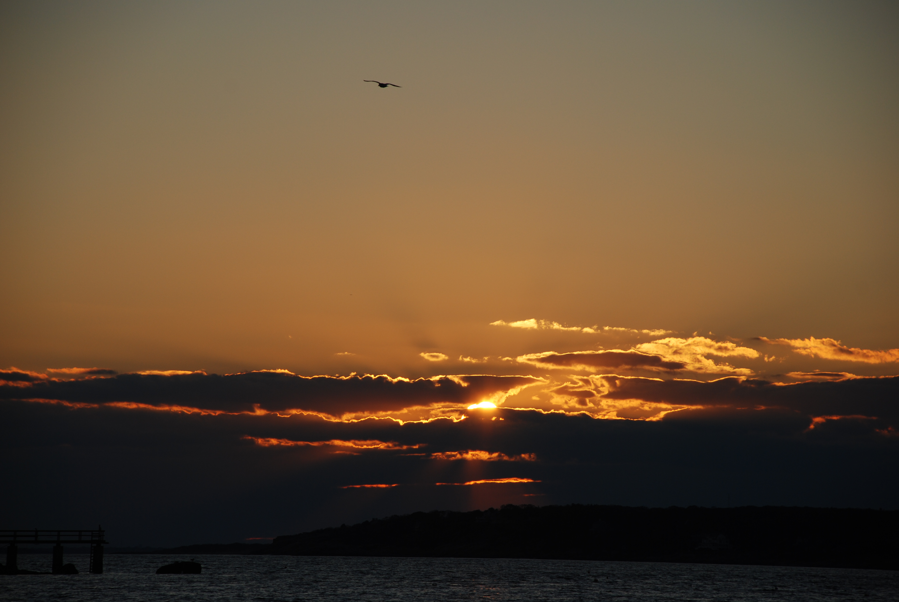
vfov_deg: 7.3
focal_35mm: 188
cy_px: 301
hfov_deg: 11.0
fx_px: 4688
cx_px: 450
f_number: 6.3
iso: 100
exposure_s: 1/640
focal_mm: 125
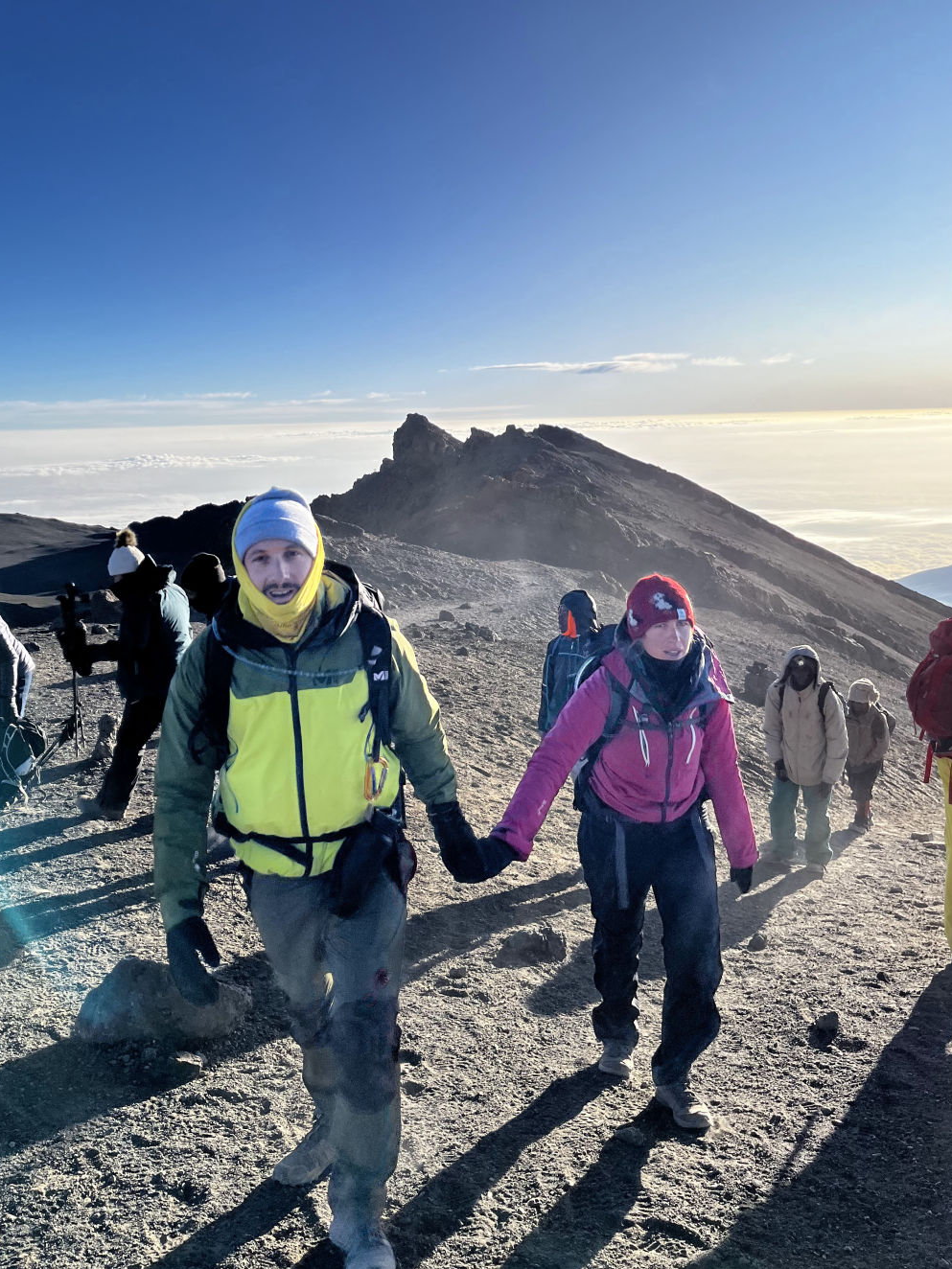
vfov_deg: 61.6
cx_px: 506
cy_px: 577
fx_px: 1063
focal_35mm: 29
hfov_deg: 48.2
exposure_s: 1/3521
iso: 50
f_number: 1.6
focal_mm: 5.1
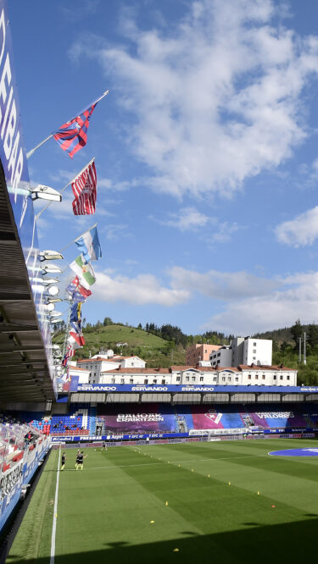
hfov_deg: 35.2
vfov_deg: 66.1
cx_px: 339
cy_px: 282
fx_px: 434
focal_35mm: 29
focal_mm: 12
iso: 250
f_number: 4.5
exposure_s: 1/2500
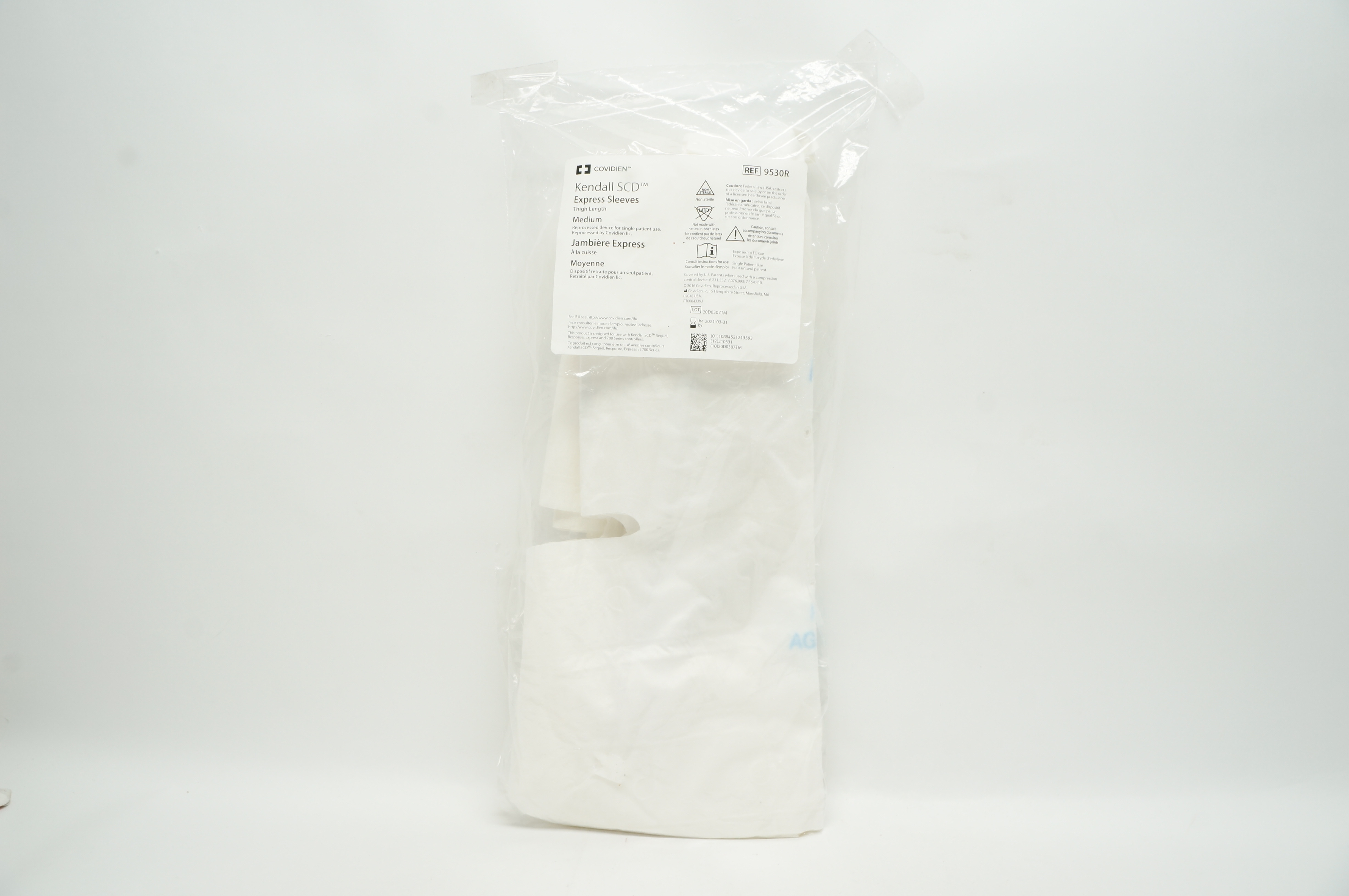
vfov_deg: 47.8
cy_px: 448
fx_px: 1011
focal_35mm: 27
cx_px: 674
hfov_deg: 67.4
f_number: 10
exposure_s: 1/25
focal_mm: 18
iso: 400
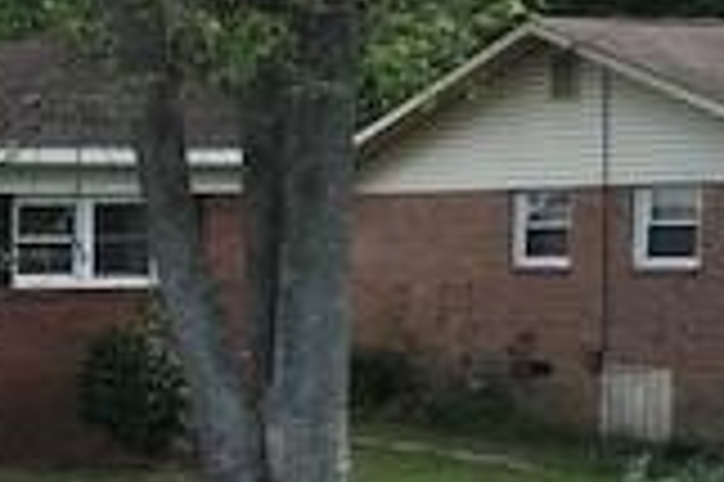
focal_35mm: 116
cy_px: 423
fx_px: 2330
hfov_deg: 15.1
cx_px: -607
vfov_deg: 11.7
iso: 20
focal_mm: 3.99
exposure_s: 1/60
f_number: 1.8
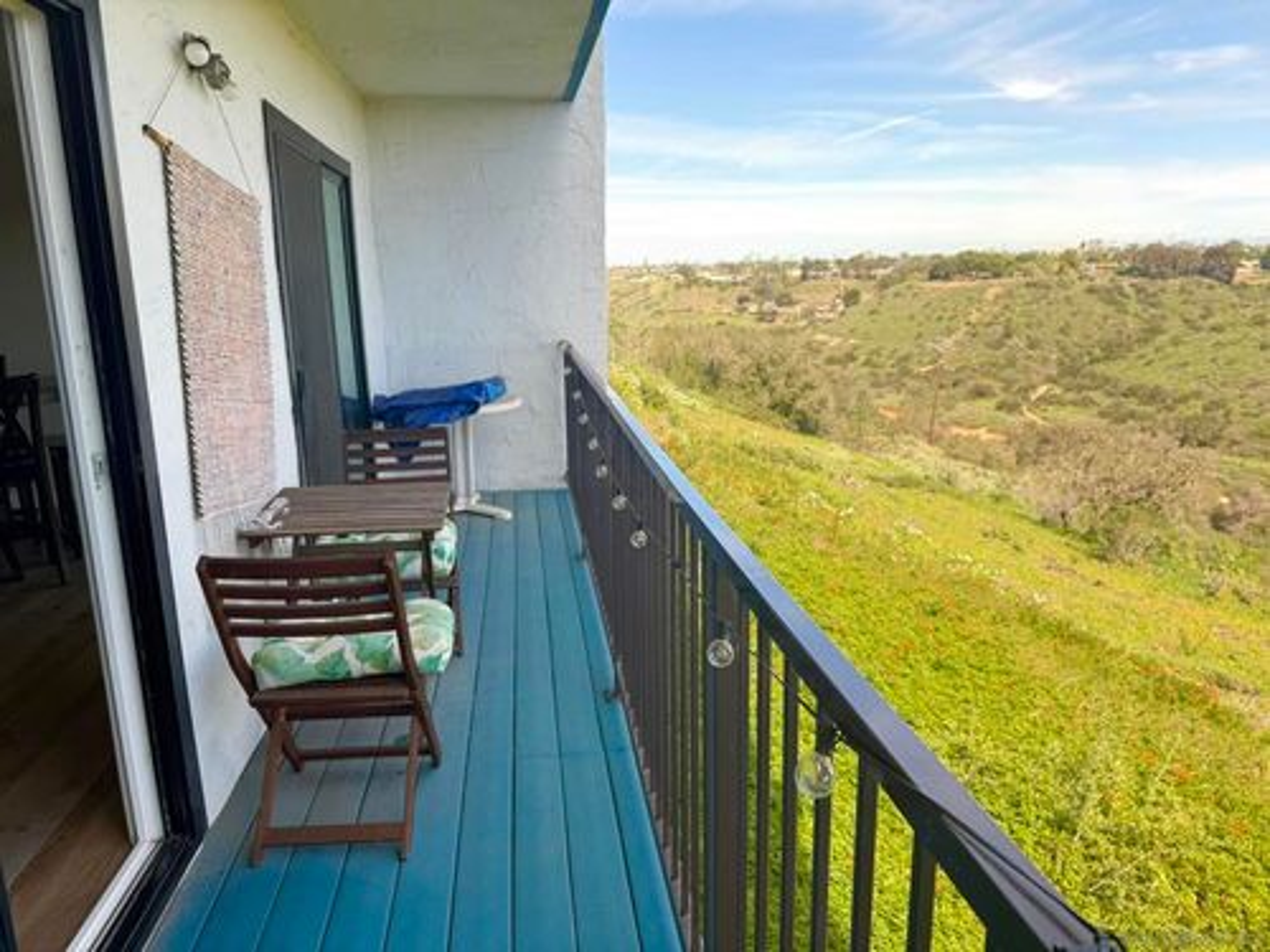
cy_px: 476
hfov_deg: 71.6
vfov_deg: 56.8
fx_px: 881
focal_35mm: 24
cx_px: 635
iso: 64
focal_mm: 6.76
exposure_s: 1/281
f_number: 1.78
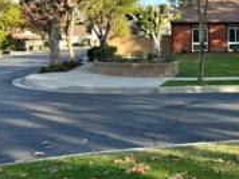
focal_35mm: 54
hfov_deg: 31.6
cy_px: 17
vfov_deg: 26.1
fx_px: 372
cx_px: 262
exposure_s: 1/1901
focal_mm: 6.76
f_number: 1.78
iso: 80
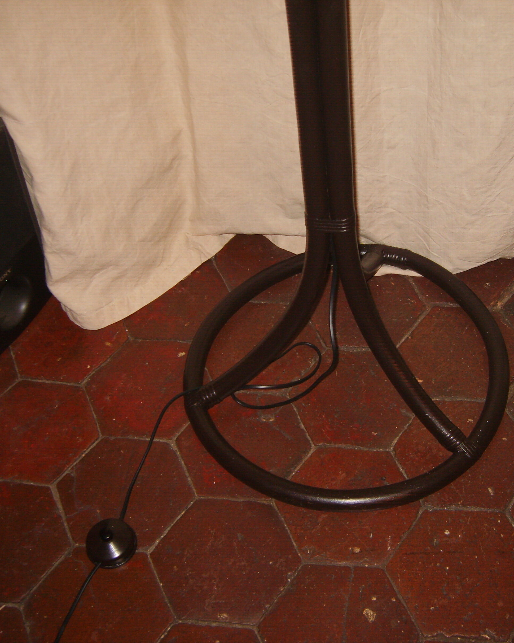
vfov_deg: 40.3
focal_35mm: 46
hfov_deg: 32.6
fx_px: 875
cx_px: 319
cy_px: 320
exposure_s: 1/30
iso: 100
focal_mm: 7.4
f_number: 2.8
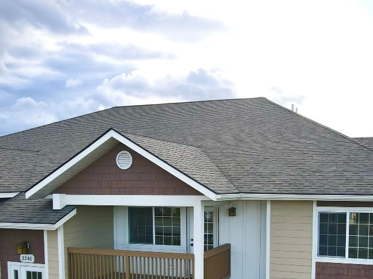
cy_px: 215
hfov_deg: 48.9
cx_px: 203
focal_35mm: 38
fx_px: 409
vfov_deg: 36.7
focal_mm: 4.5
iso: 100
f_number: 2.8
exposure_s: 1/500
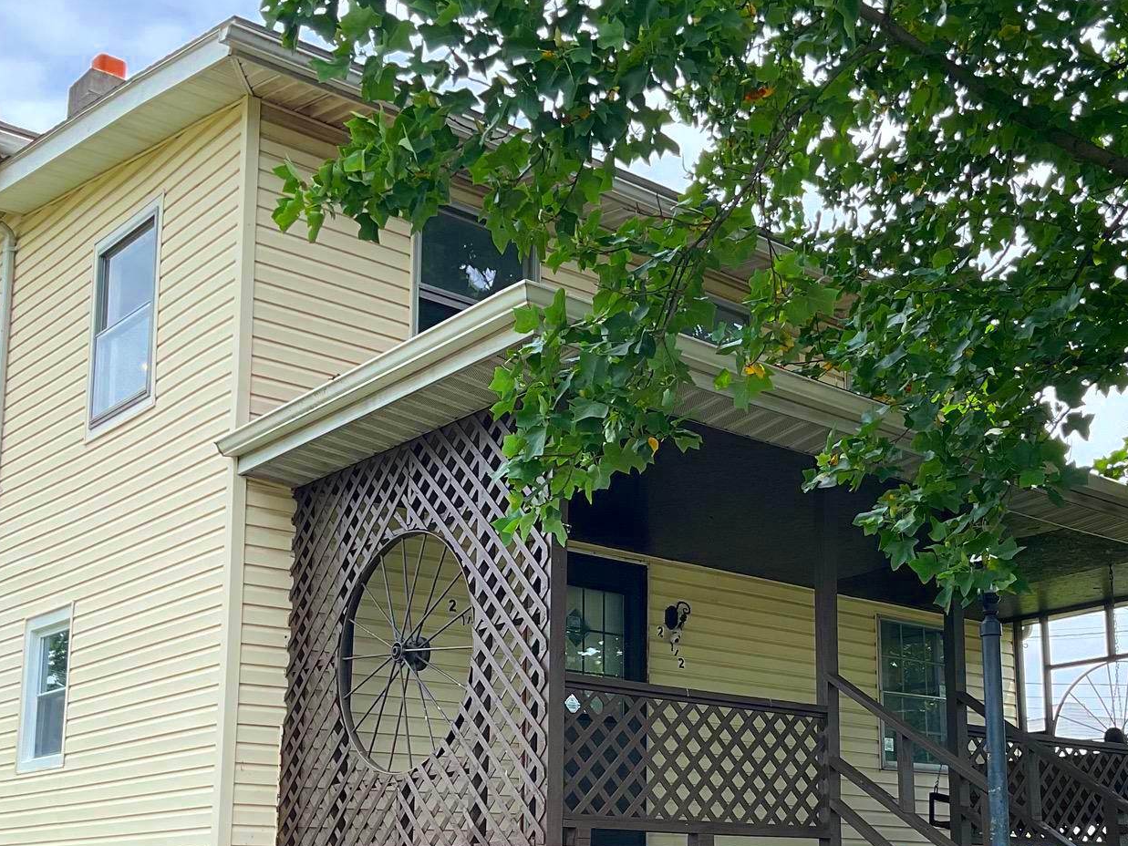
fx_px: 1564
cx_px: 750
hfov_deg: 39.2
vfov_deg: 29.7
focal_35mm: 48
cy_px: 654
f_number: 1.8
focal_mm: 3
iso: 16
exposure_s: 1/534
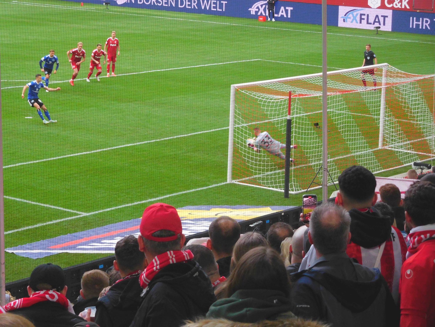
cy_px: 164
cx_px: 218
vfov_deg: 13.2
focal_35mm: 112
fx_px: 1407
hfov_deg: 17.6
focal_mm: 20
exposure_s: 1/125
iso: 400
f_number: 4.9
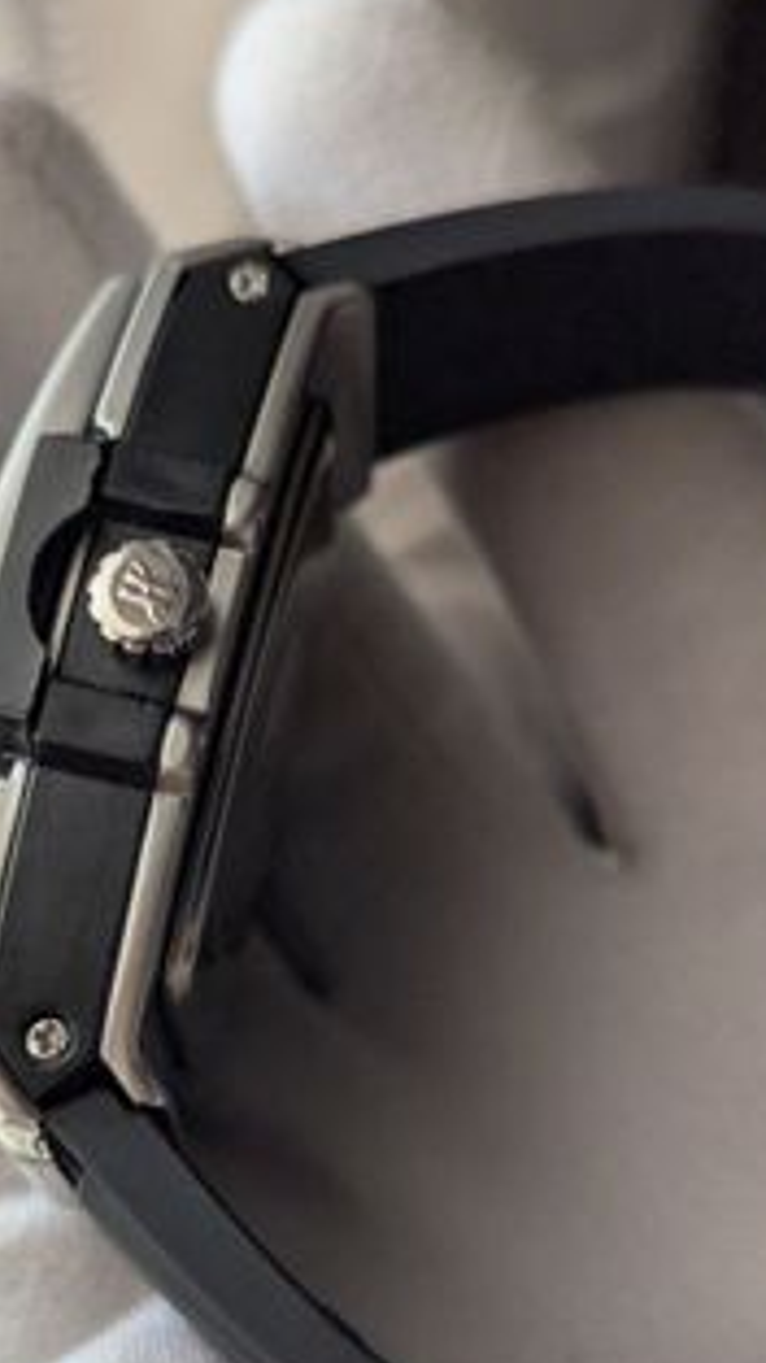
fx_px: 2420
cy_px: 832
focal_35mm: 67
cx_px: 228
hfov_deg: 17.9
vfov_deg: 31.3
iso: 692
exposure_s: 1/608
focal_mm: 6.81
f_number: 1.85
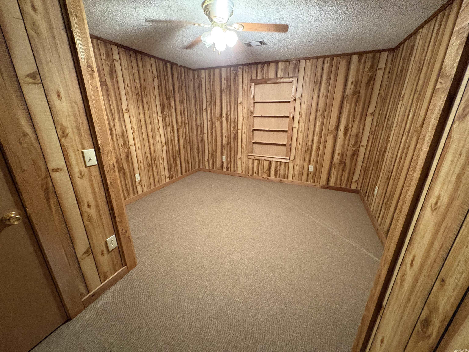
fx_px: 190
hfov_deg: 102.1
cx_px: 234
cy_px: 176
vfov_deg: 85.7
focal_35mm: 14
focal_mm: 2.22
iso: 800
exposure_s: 1/40
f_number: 2.2
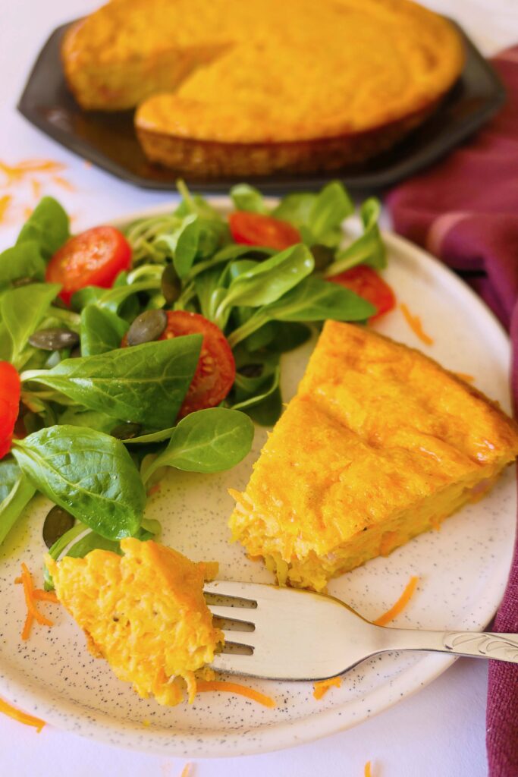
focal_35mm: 24
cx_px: 259
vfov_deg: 73.7
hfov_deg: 53.1
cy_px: 388
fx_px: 518
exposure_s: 1/125
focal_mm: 8.8
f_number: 1.8
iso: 125
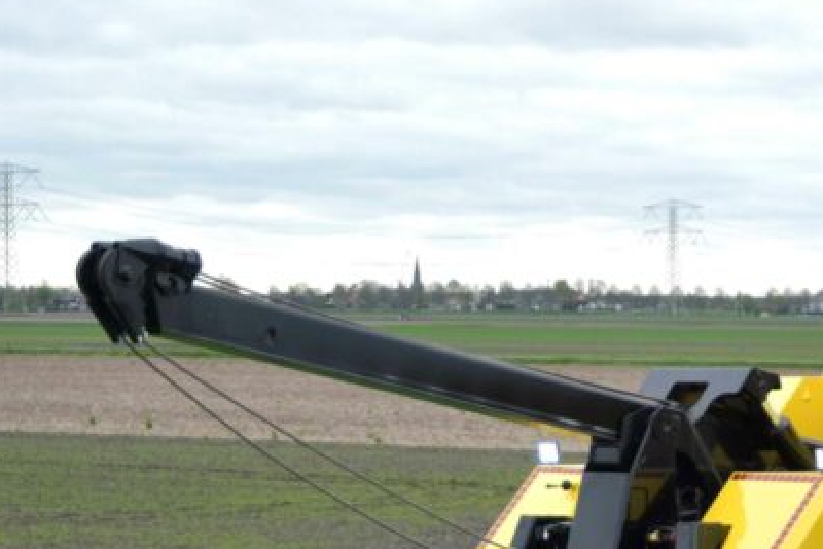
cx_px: 794
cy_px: 415
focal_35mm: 128
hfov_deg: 15.7
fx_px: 2927
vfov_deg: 10.7
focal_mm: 50
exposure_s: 1/500
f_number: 4.8
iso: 320
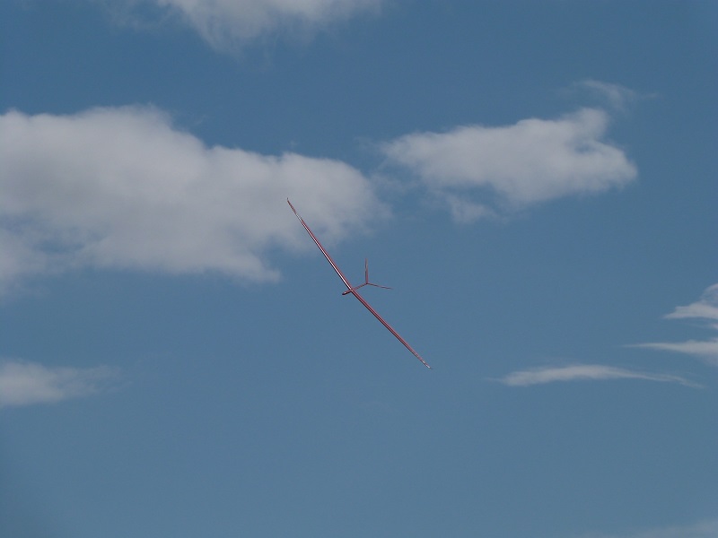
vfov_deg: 5.2
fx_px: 5891
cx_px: 359
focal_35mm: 284
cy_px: 269
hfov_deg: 7.0
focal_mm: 51.1
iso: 100
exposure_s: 1/2000
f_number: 5.6
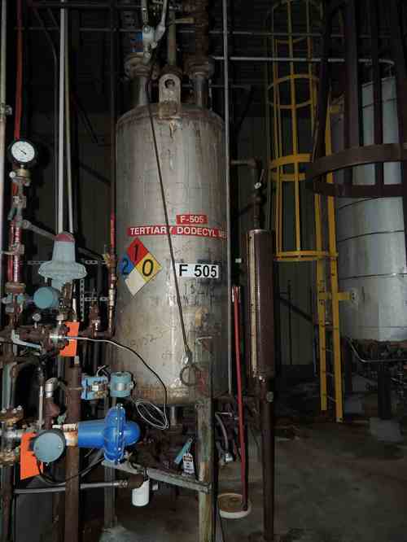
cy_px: 271
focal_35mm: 24
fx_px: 376
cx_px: 204
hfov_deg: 56.8
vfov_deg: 71.6
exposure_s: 1/30
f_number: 3
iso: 200
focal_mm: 4.3
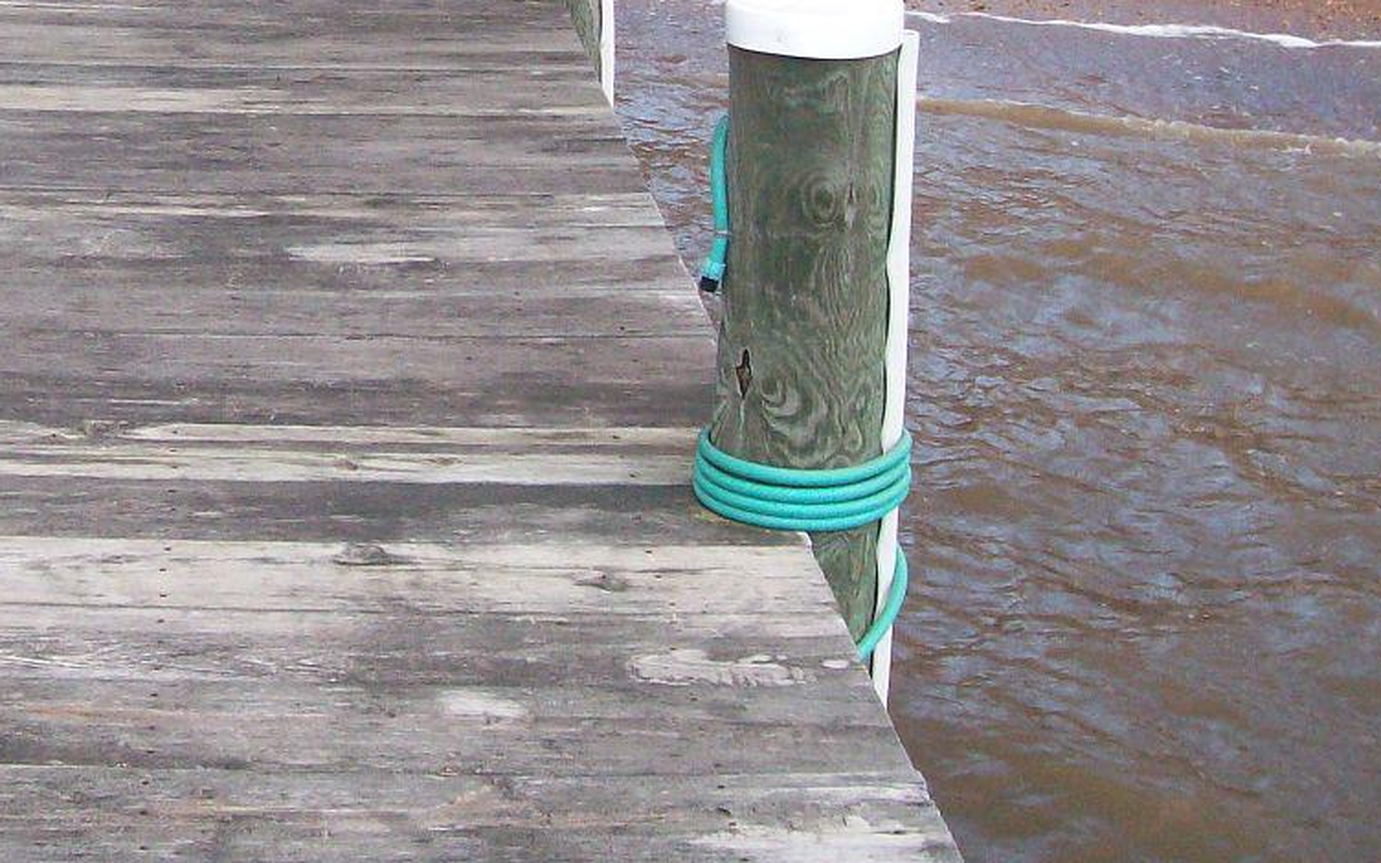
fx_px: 2747
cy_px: 17
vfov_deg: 17.5
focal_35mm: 73
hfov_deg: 27.3
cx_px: 173
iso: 140
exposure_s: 1/76.6
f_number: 2.7
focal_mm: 6
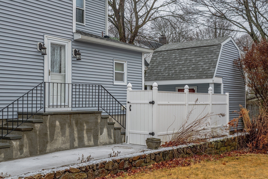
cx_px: 134
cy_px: 90
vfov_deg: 29.2
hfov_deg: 42.7
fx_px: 342
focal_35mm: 46
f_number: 8
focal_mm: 46
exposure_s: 1/60
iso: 200
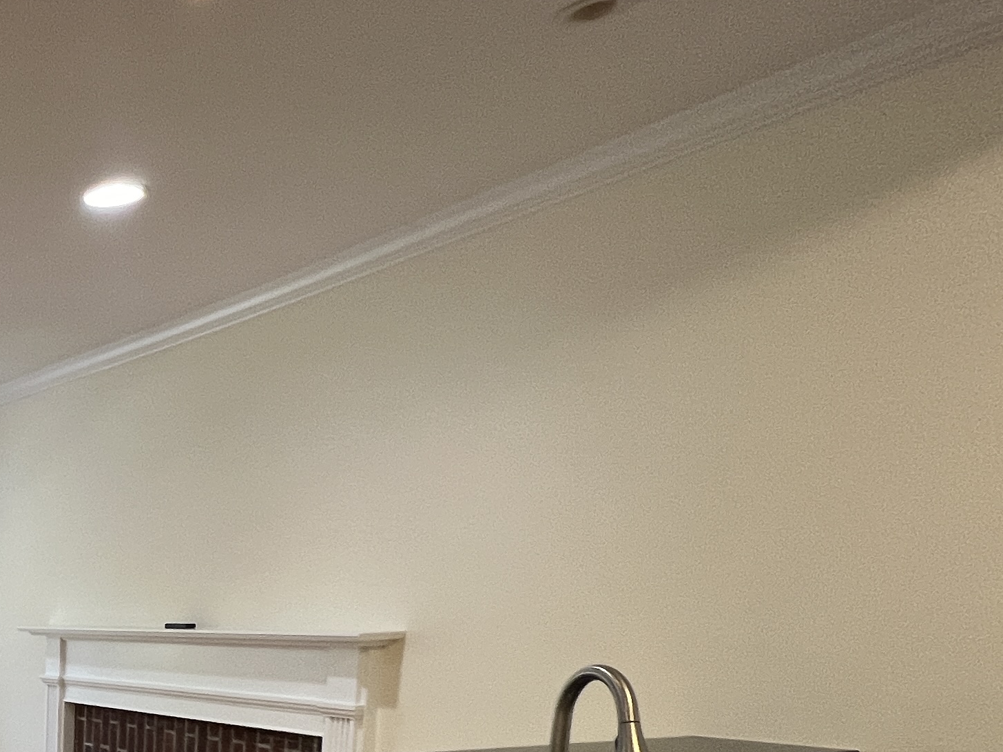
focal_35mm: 36
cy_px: 812
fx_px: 1043
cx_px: -330
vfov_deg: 34.6
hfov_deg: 34.4
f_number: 1.8
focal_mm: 1.57
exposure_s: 1/120
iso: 200
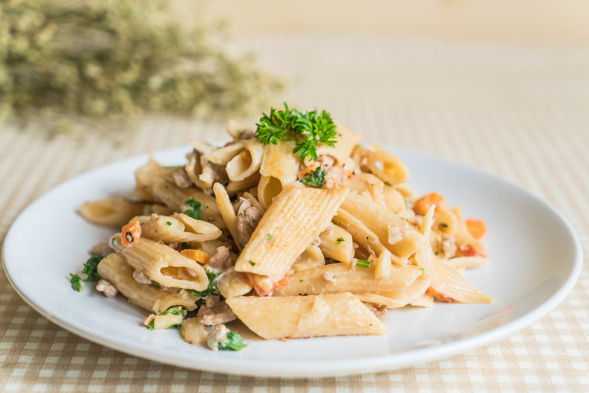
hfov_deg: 28.8
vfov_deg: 19.5
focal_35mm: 70
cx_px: 294
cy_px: 196
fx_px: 1145
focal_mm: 70
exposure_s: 1/60
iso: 250
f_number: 5.6
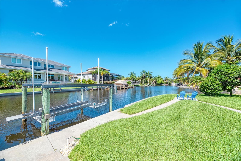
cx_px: 120
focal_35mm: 14
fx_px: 94
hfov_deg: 104.2
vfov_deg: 81.2
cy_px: 80
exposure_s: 1/200
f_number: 7.1
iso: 250
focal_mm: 14
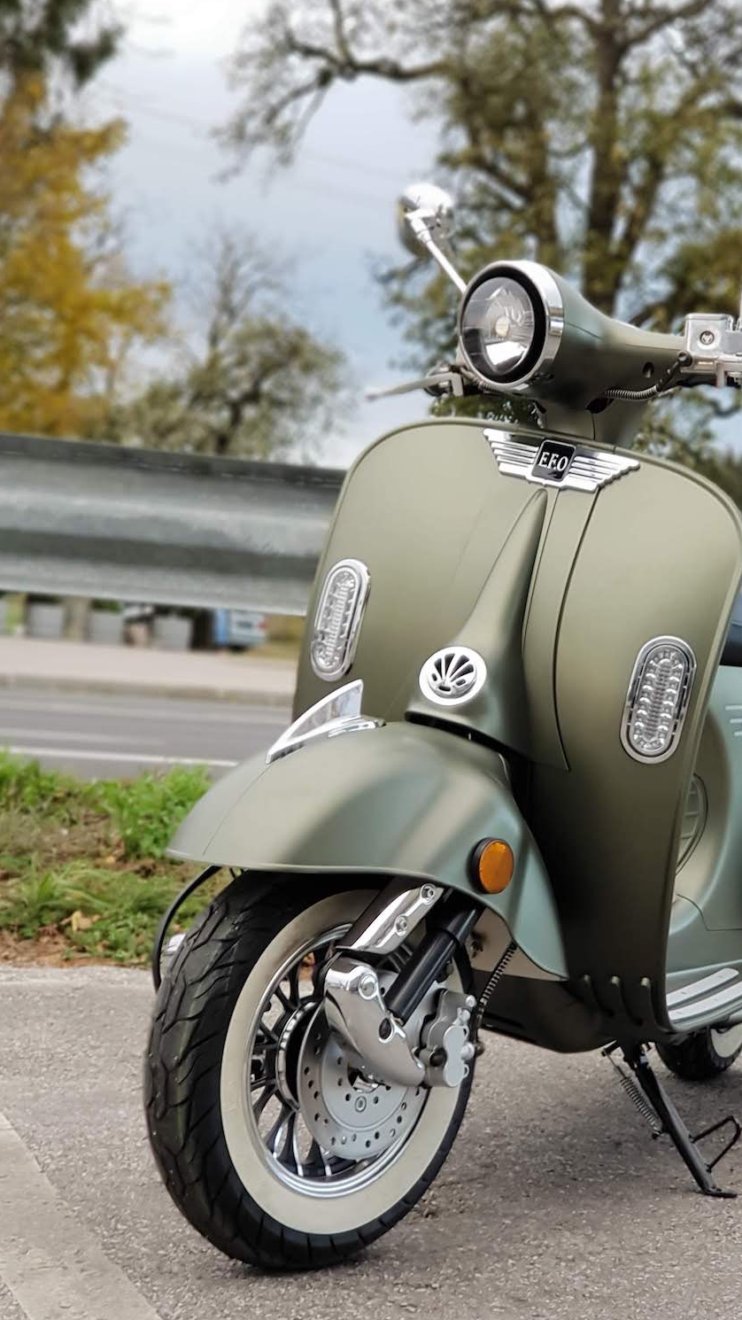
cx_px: 598
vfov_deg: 28.9
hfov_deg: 16.4
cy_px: 563
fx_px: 2554
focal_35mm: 73
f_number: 2.4
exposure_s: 1/33
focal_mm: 6
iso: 25
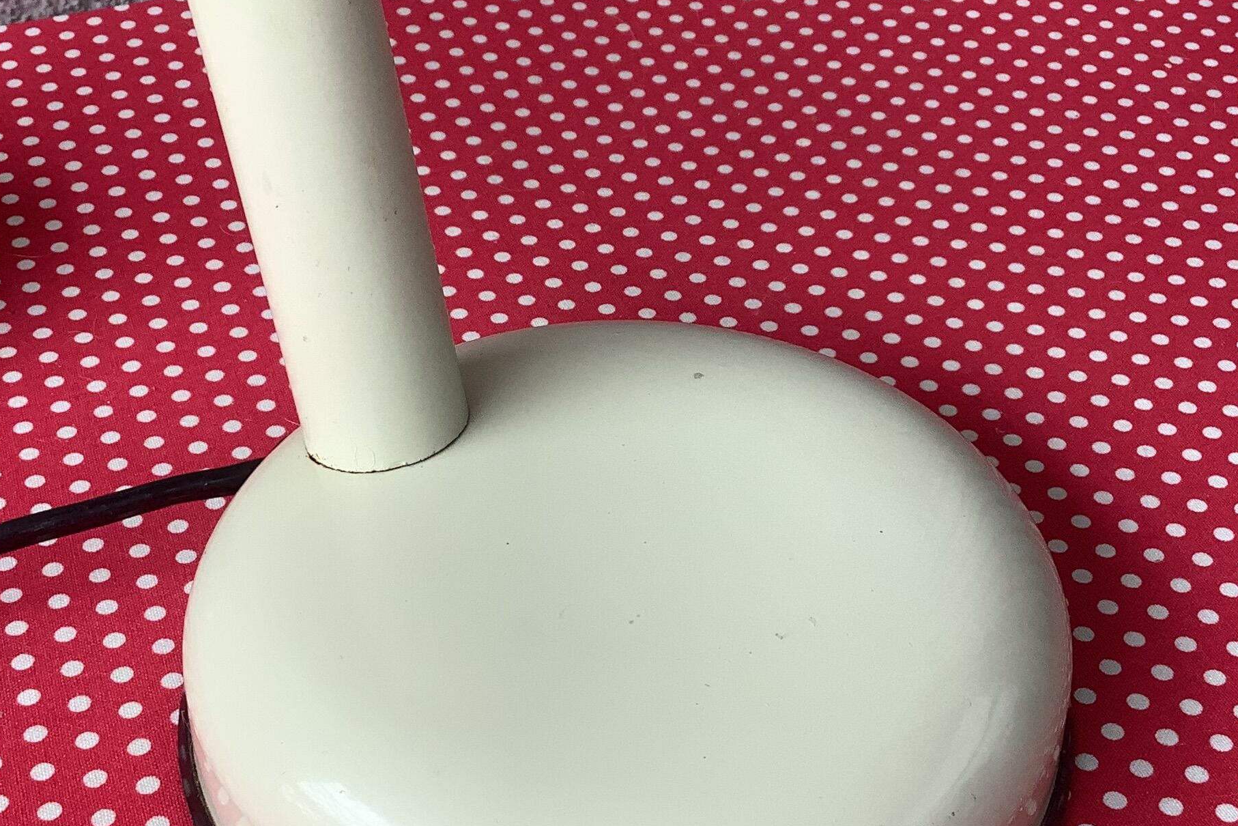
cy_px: 341
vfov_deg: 23.4
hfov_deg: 34.5
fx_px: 1995
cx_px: 657
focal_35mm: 58
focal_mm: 3.3
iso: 25
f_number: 2.4
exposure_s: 1/212
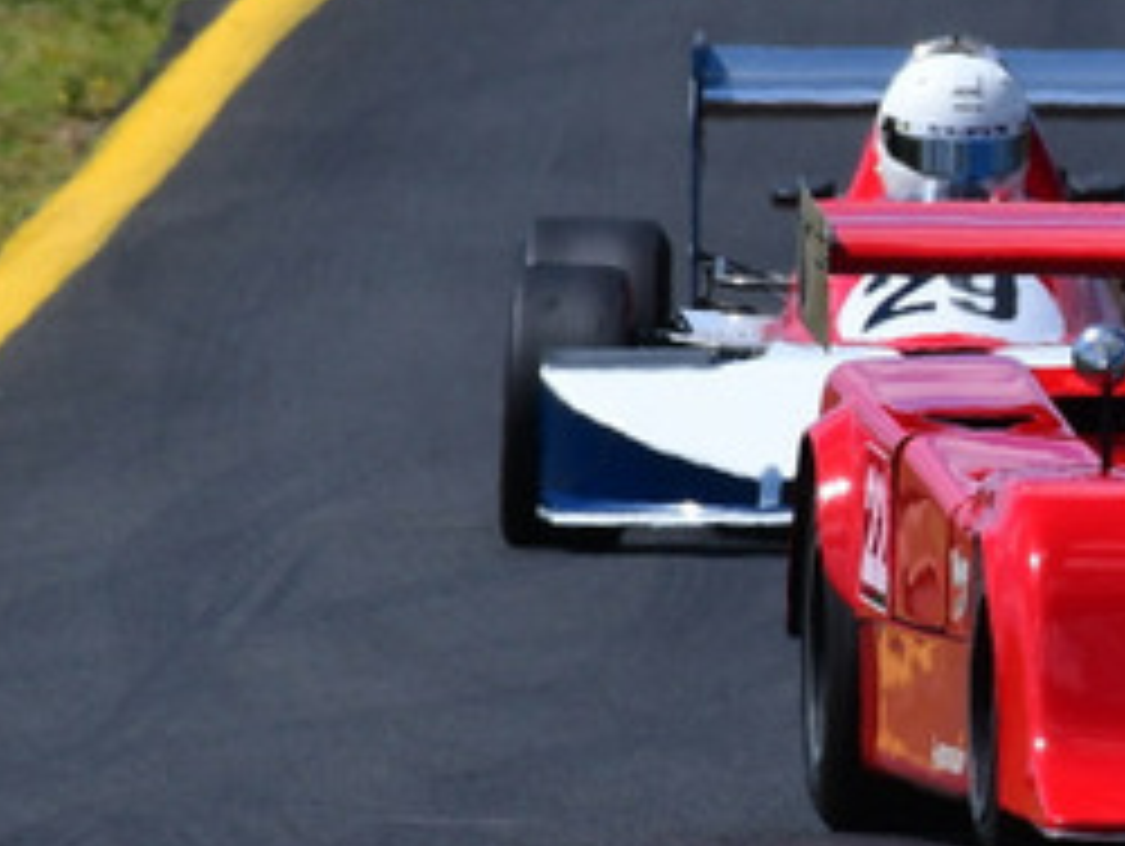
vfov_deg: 0.6
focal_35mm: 2304
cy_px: 54
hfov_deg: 0.9
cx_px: 1748
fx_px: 74951
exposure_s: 1/640
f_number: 13
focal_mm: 500
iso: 320
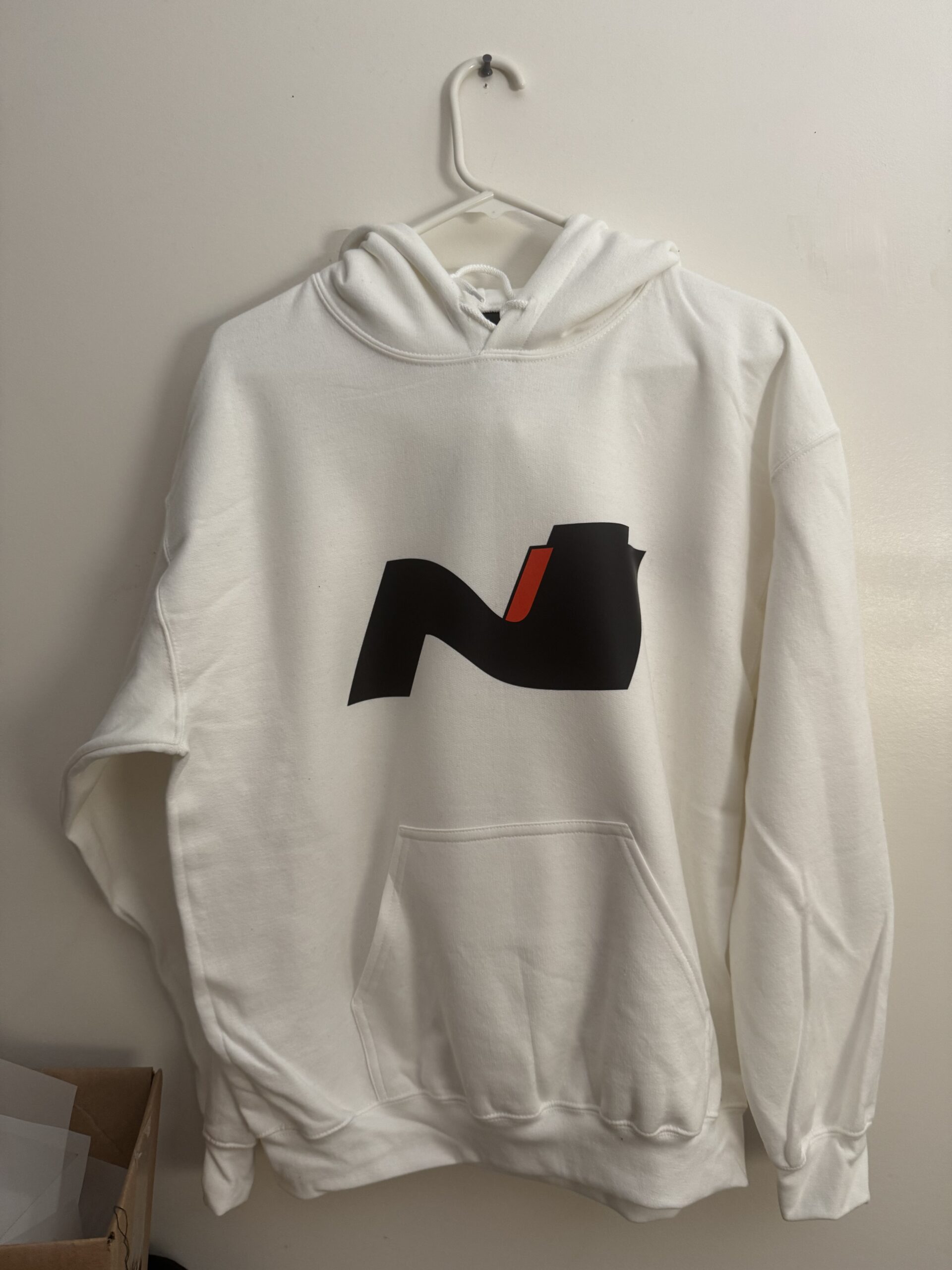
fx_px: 880
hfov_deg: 56.8
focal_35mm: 24
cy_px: 635
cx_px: 476
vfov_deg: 71.6
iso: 200
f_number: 1.78
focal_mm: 6.76
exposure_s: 1/60
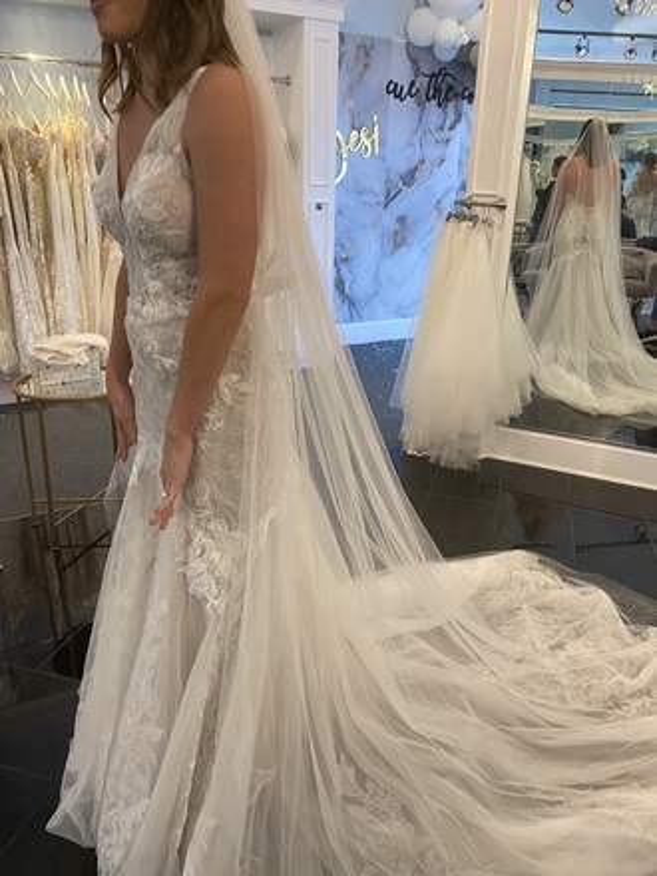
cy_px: 438
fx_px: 658
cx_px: 328
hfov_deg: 53.1
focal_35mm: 26
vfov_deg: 67.3
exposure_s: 1/60
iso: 160
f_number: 1.8
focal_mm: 4.25
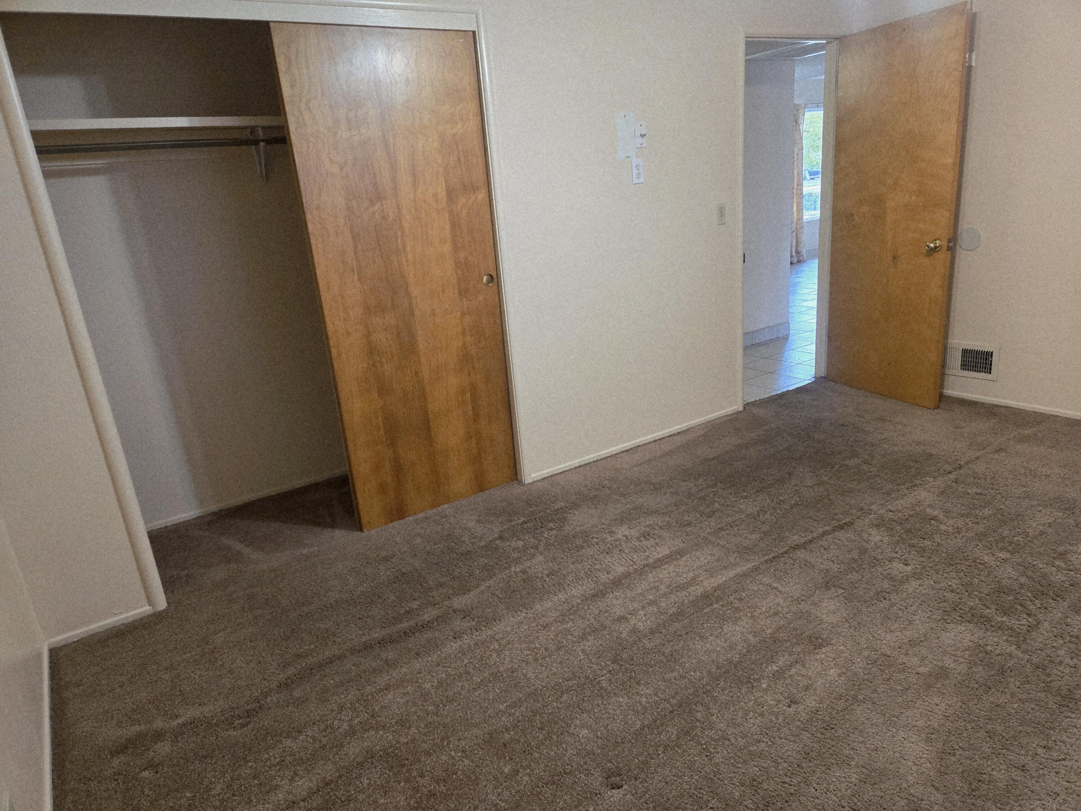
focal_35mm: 23
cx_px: 540
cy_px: 406
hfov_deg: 73.9
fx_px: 718
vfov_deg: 58.9
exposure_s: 1/120
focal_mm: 5.4
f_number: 1.8
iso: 640
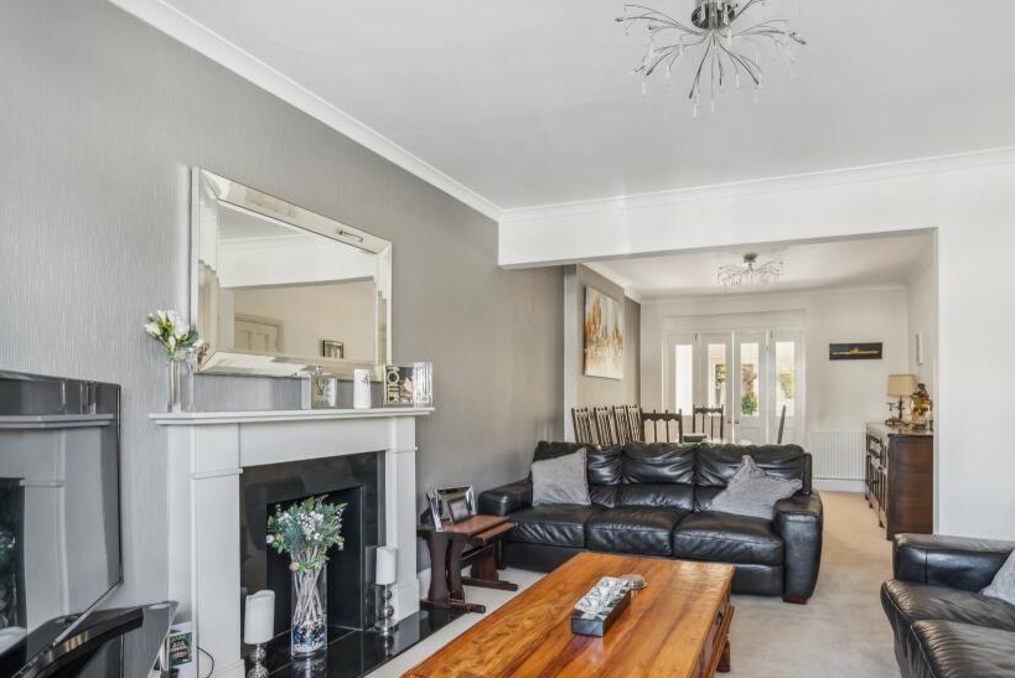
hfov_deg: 82.9
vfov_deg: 61.4
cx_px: 612
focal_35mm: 20
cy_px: 410
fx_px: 564
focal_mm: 16
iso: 640
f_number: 5.6
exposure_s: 1/25
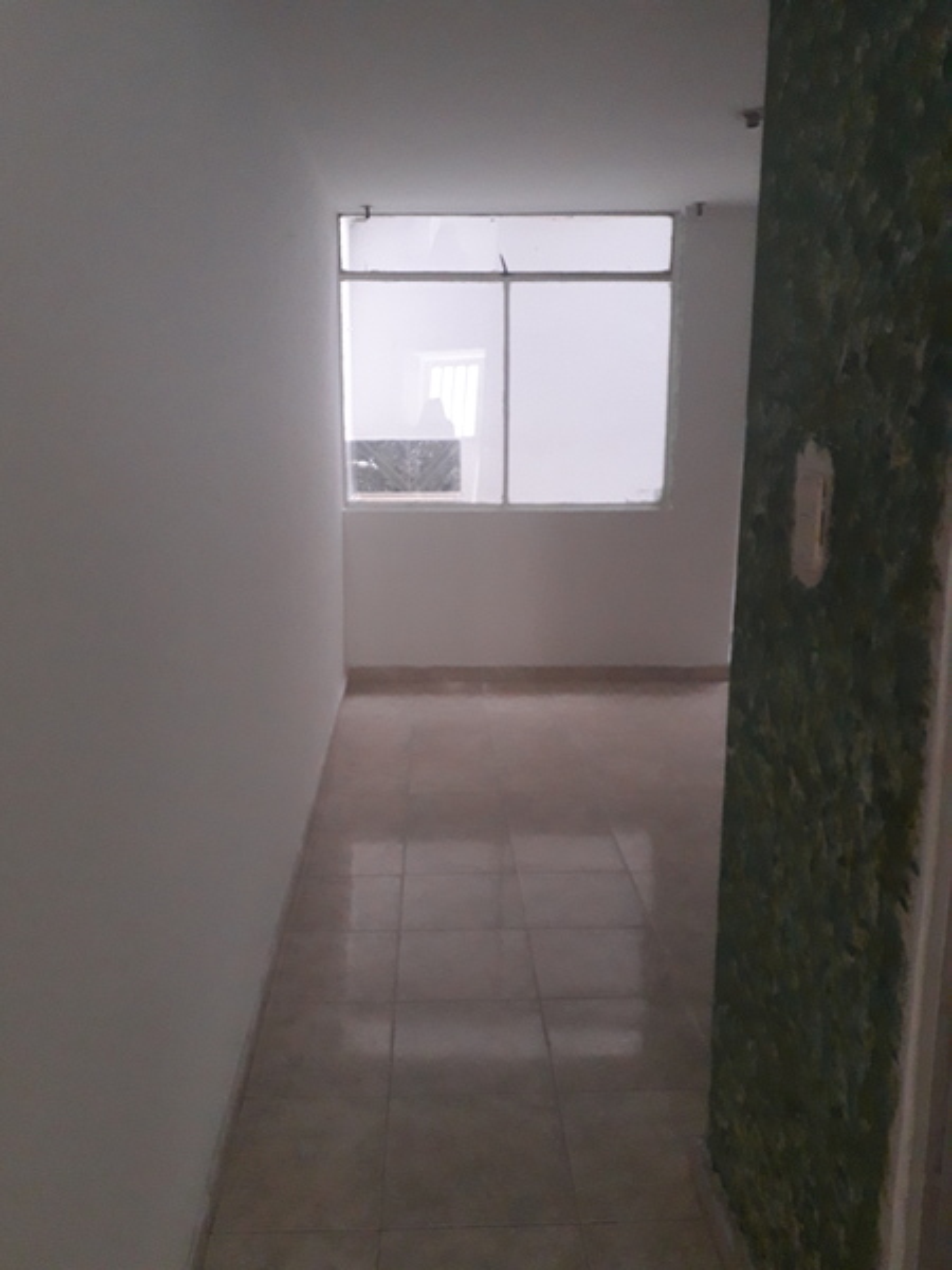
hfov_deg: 51.4
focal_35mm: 27
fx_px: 990
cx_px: 476
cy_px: 635
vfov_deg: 65.3
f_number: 1.9
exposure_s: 1/24
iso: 400
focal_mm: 3.6
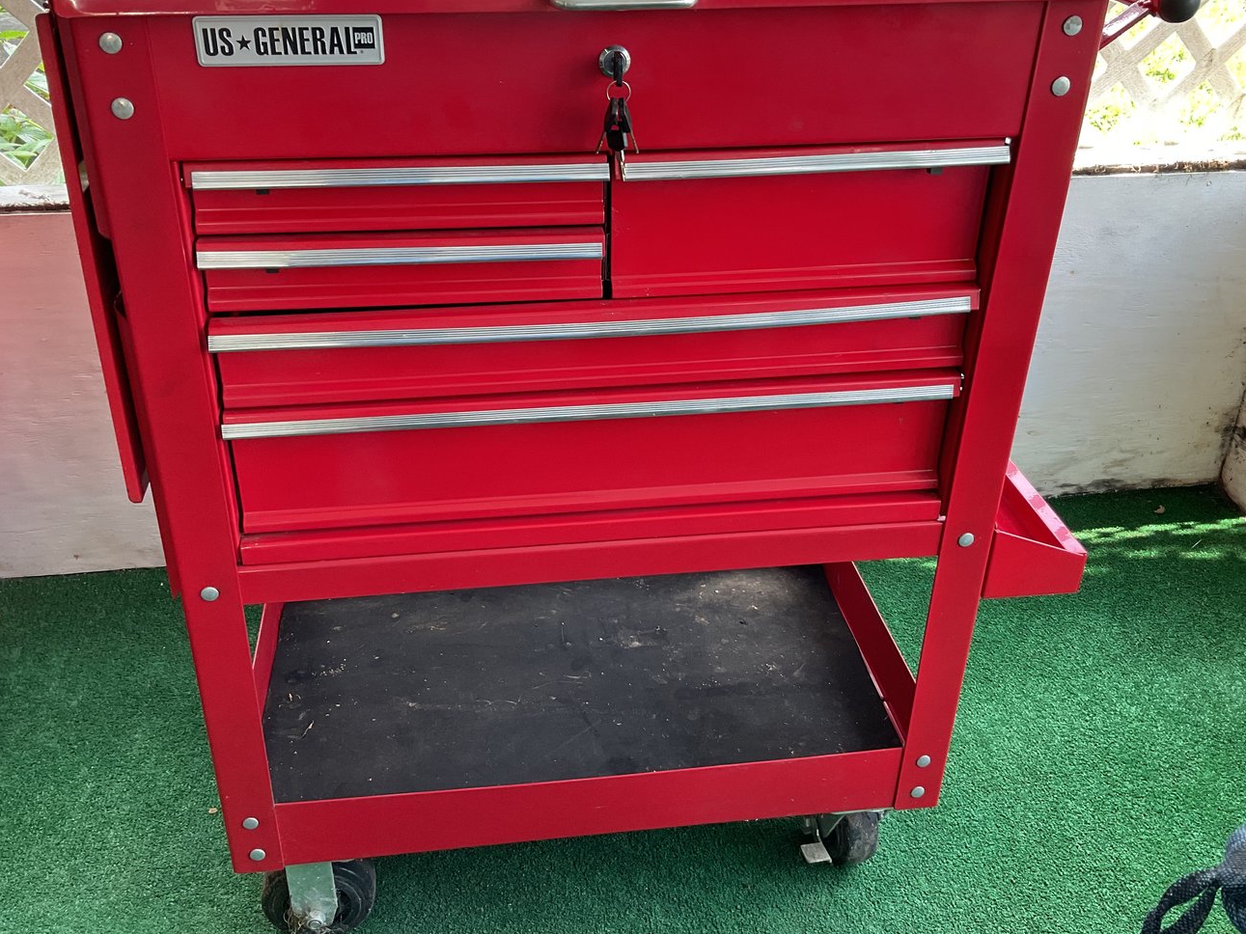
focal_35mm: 34
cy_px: 433
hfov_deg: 54.0
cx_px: 620
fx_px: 1224
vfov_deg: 41.8
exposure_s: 1/60
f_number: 1.8
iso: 50
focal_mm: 3
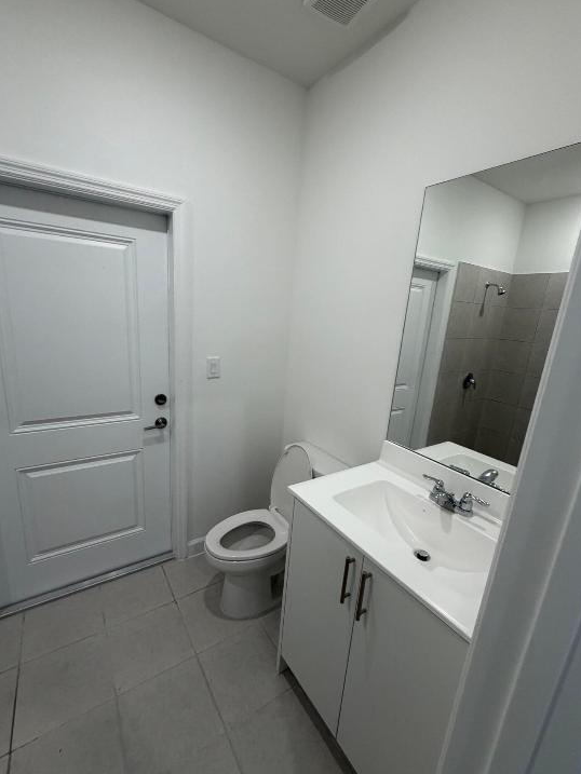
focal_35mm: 15
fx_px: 336
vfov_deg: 98.2
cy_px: 394
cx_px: 275
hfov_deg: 81.7
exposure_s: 1/120
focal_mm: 2.22
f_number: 2.2
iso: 200
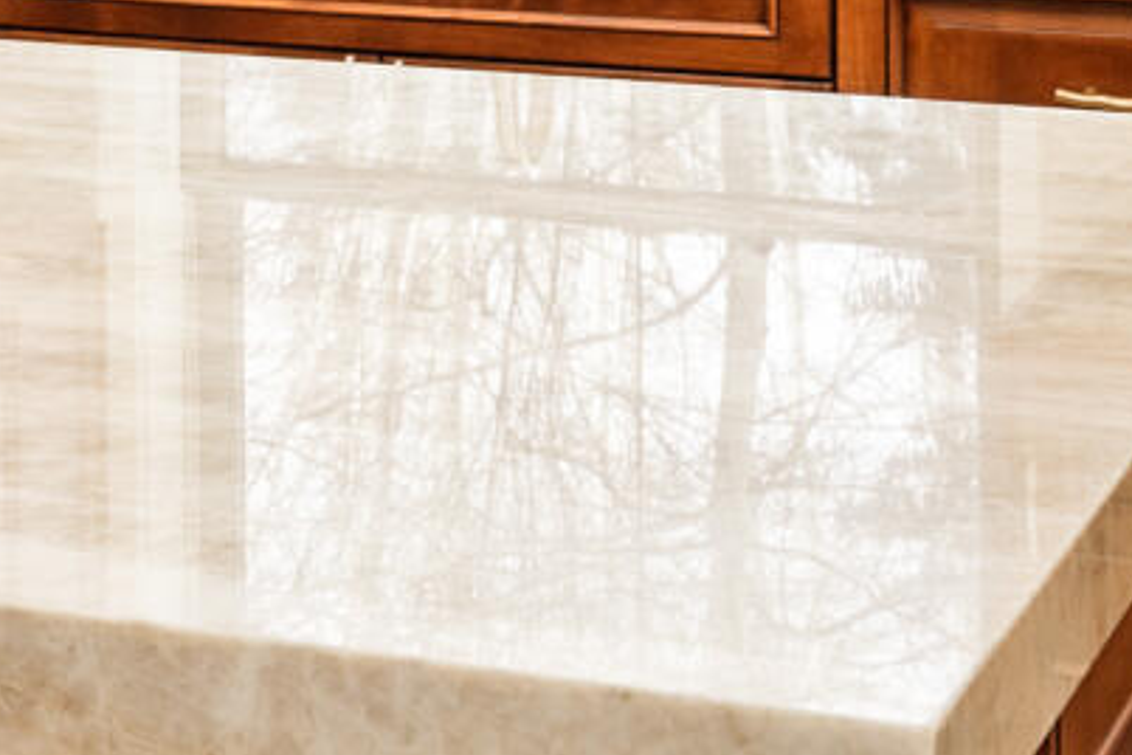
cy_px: -414
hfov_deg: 15.4
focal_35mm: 127
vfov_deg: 10.4
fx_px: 3993
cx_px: -304
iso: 400
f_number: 7.1
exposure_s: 1/50
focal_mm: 17
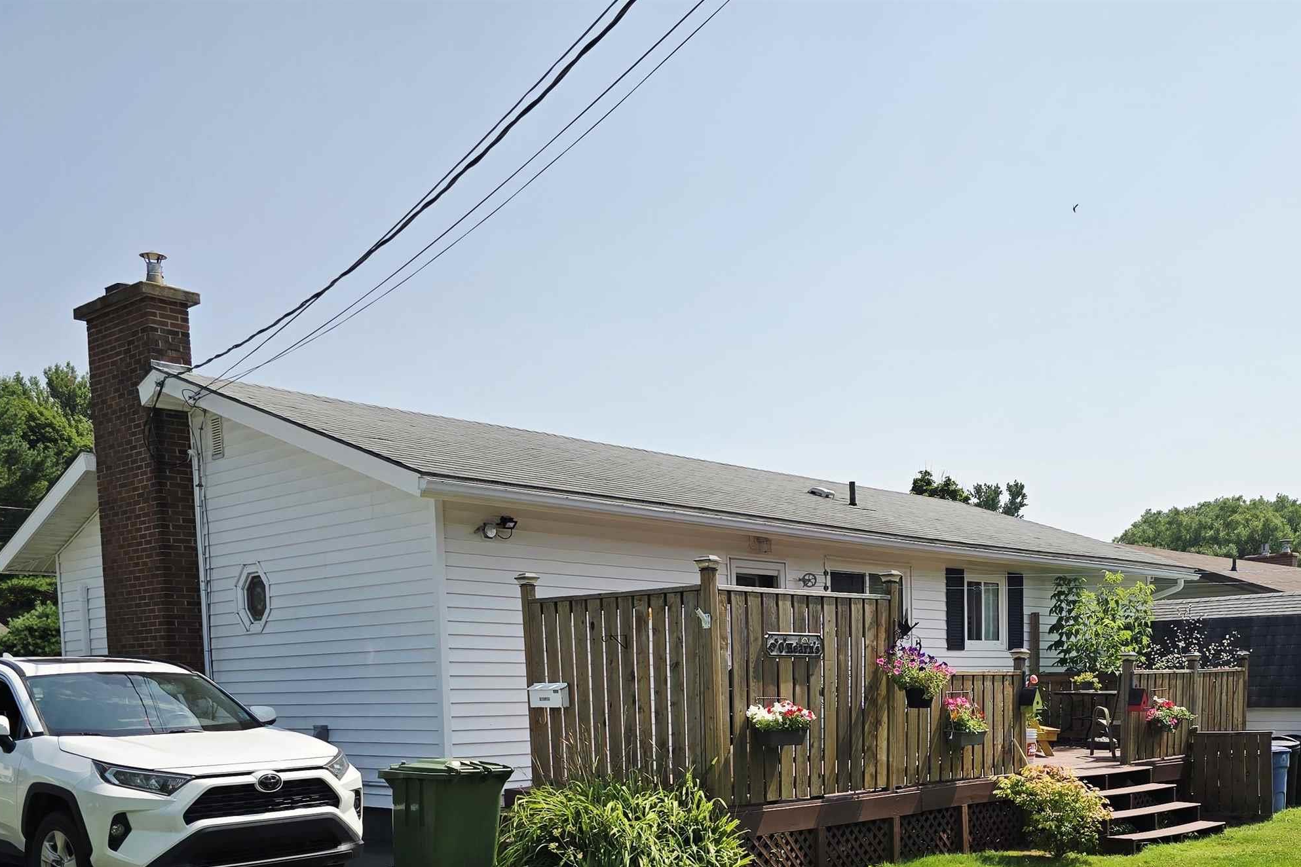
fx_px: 1337
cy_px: 753
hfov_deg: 51.1
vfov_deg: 34.3
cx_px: 852
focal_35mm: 37
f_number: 1.7
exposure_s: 1/1429
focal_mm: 6.3
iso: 12
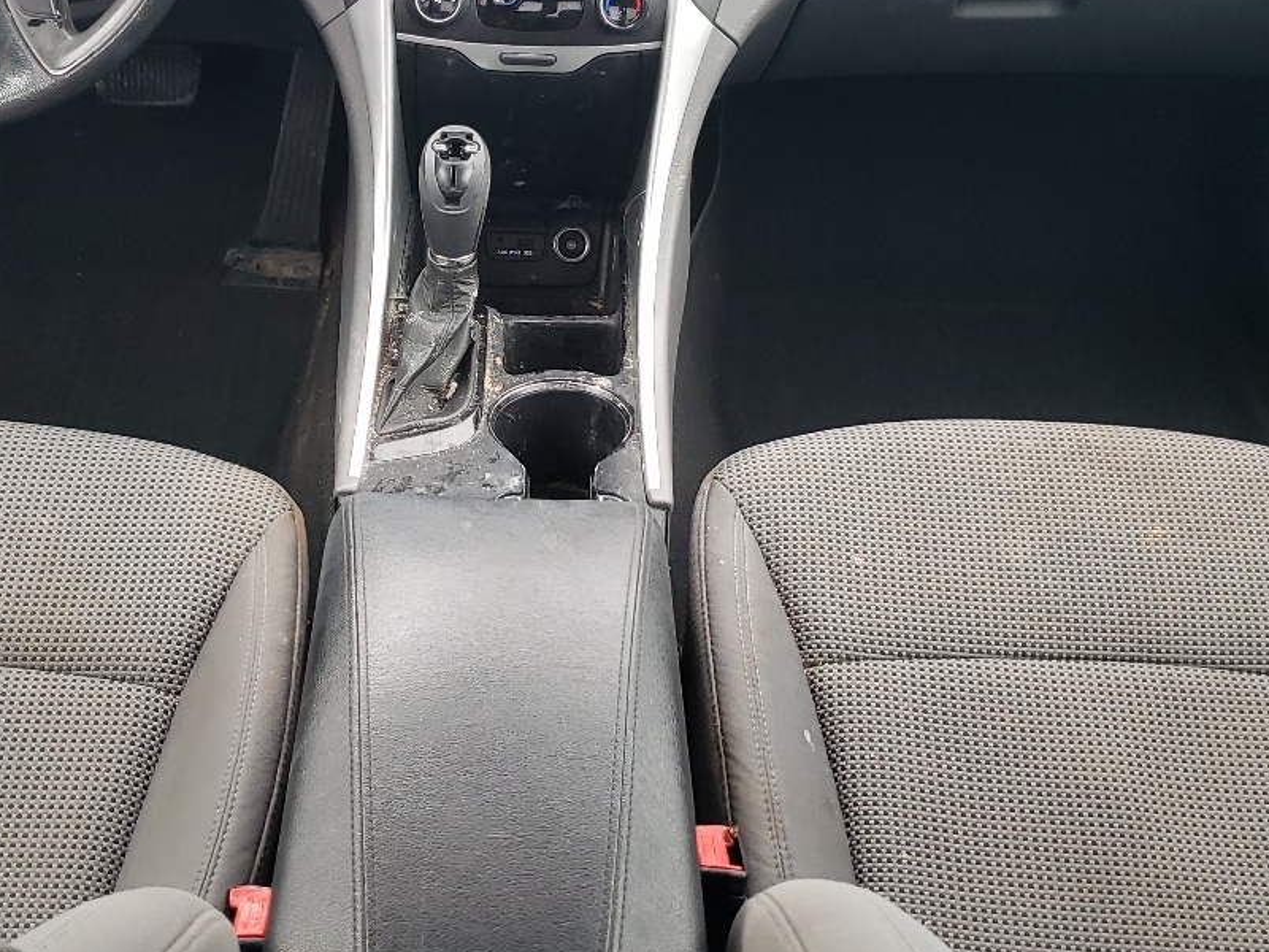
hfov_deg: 36.7
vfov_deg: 27.9
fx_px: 1906
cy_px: 349
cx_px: 493
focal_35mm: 52
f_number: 1.5
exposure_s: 1/120
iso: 63
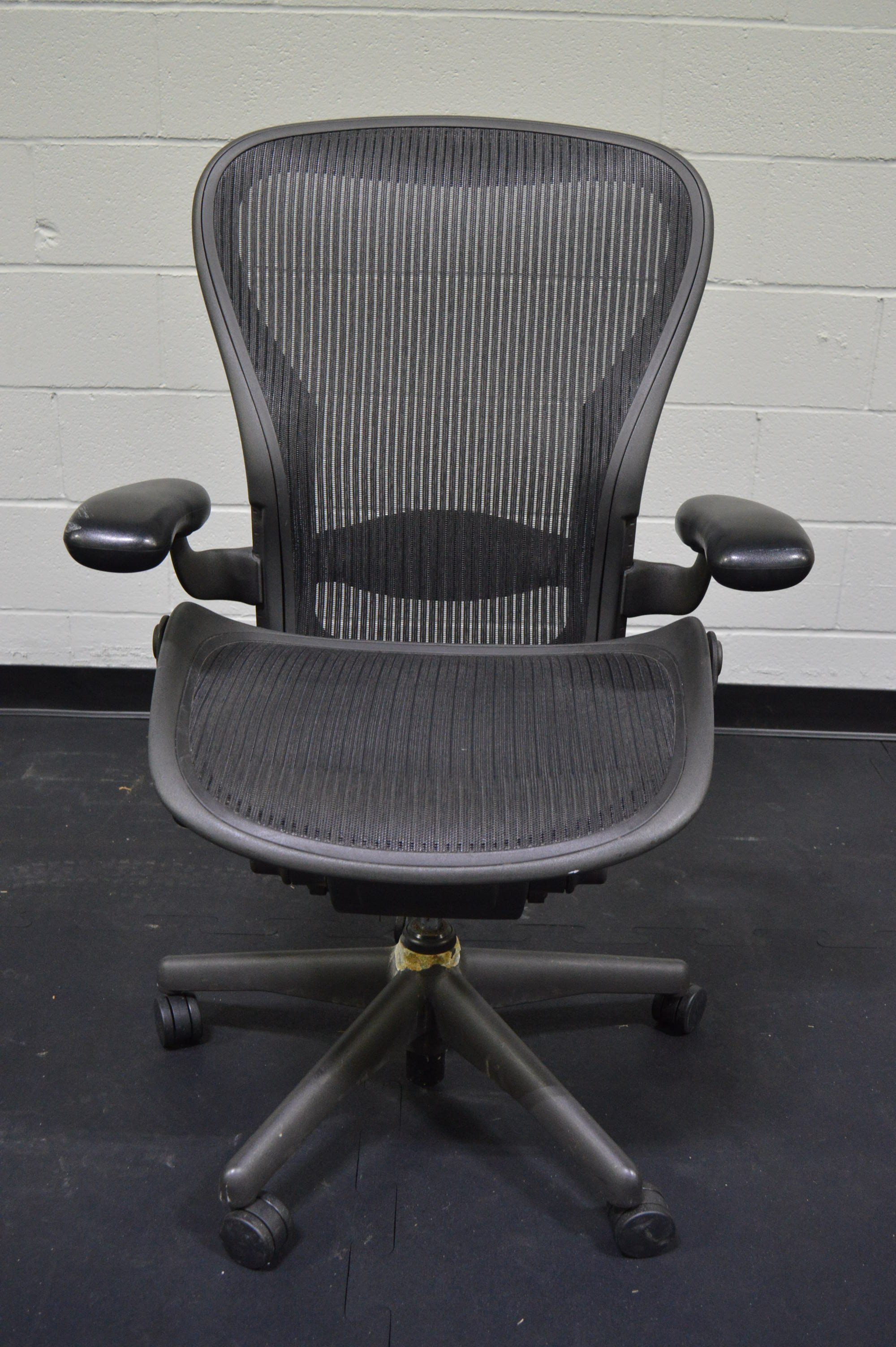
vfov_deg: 53.2
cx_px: 448
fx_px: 1346
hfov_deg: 36.8
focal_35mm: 36
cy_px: 674
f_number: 5.6
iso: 1600
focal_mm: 24
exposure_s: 1/80
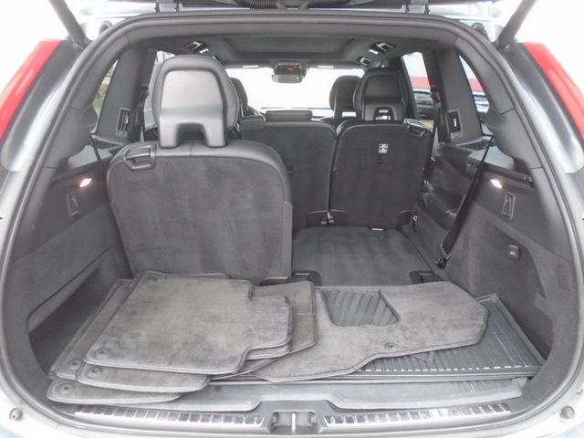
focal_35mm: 26
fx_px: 439
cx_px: 292
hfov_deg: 67.3
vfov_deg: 53.1
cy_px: 219
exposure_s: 1/15
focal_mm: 4.6
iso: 400
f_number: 3.2
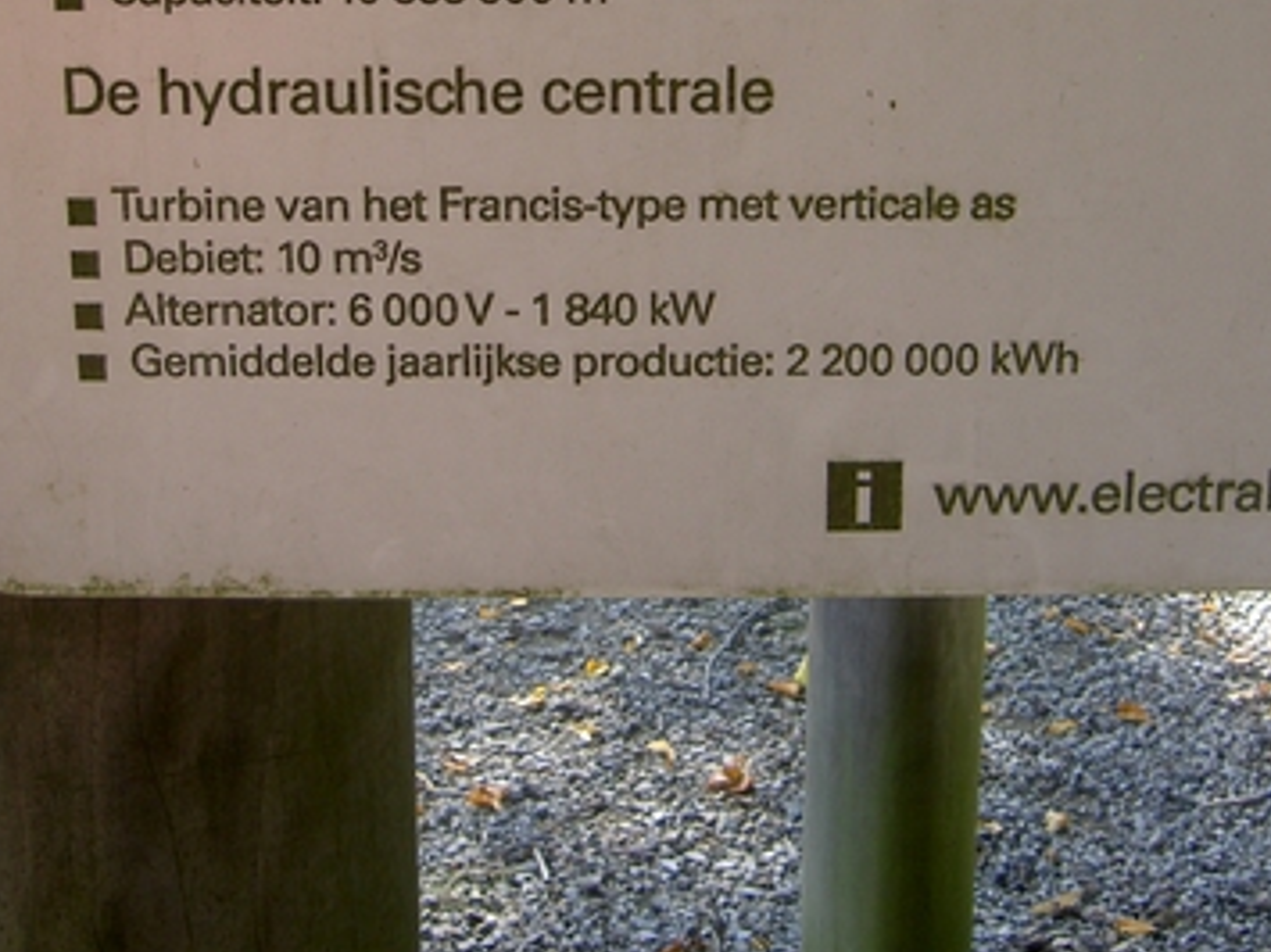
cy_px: 165
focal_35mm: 66
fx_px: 2423
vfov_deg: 21.9
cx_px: 644
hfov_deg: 29.4
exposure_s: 1/100
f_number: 2.8
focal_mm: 8
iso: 100
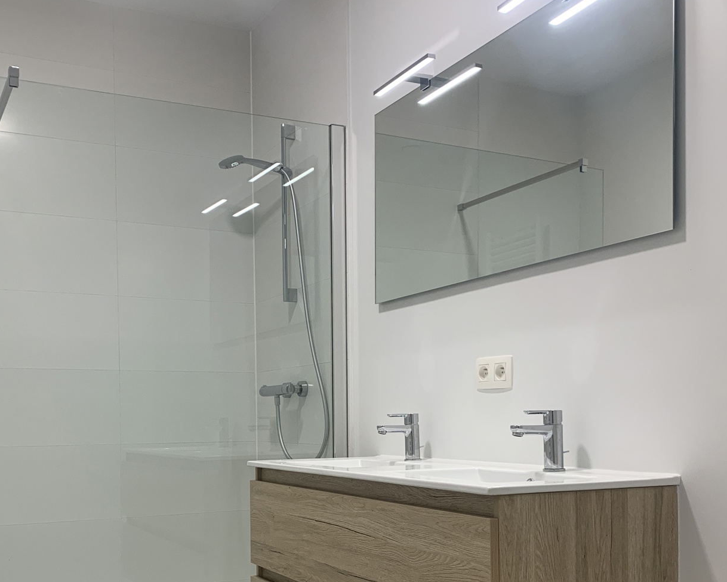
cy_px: 427
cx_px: 319
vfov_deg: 36.6
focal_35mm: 40
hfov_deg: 45.7
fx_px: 861
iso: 80
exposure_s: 1/100
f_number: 1.8
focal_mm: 4.25
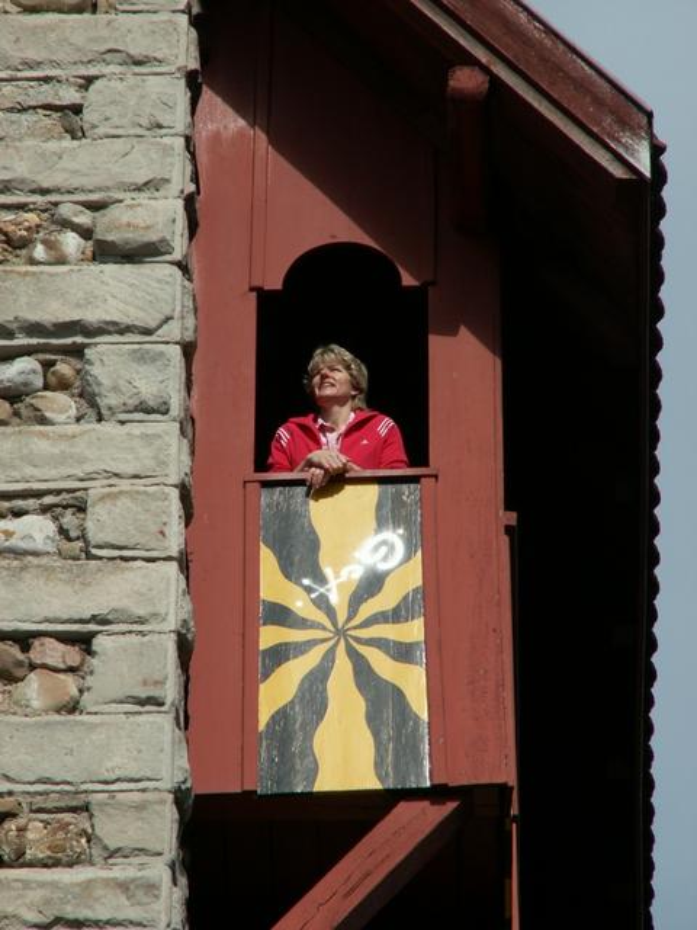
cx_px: 348
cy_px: 465
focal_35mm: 281
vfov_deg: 7.0
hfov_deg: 5.3
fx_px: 7544
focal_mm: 46.11
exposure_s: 1/400
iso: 50
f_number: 5.6
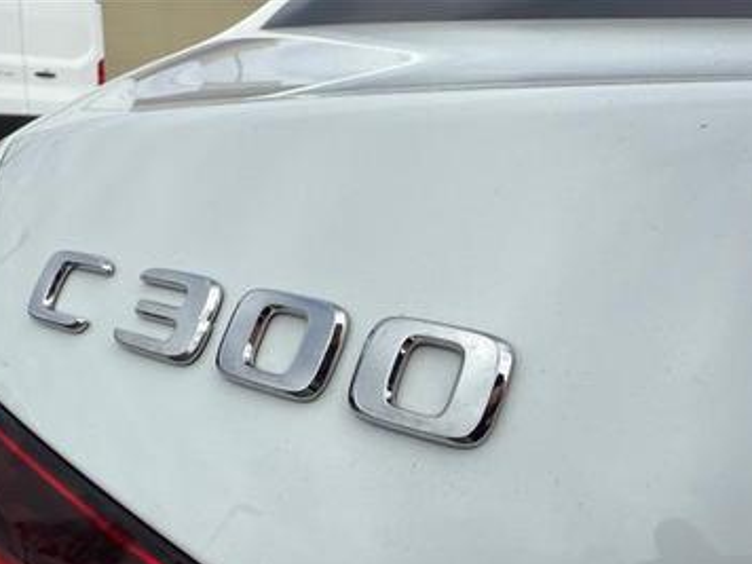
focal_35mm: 34
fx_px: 739
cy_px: 397
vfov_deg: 41.0
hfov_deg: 53.6
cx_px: 300
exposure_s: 1/2421
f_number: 2.2
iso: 40
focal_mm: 2.22
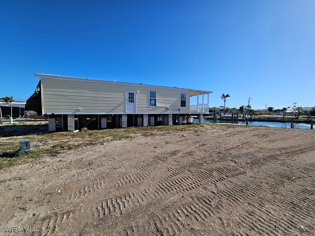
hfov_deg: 106.2
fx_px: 118
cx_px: 158
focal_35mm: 13
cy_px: 118
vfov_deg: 89.9
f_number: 2.2
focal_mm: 2.2
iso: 50
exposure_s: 1/3418
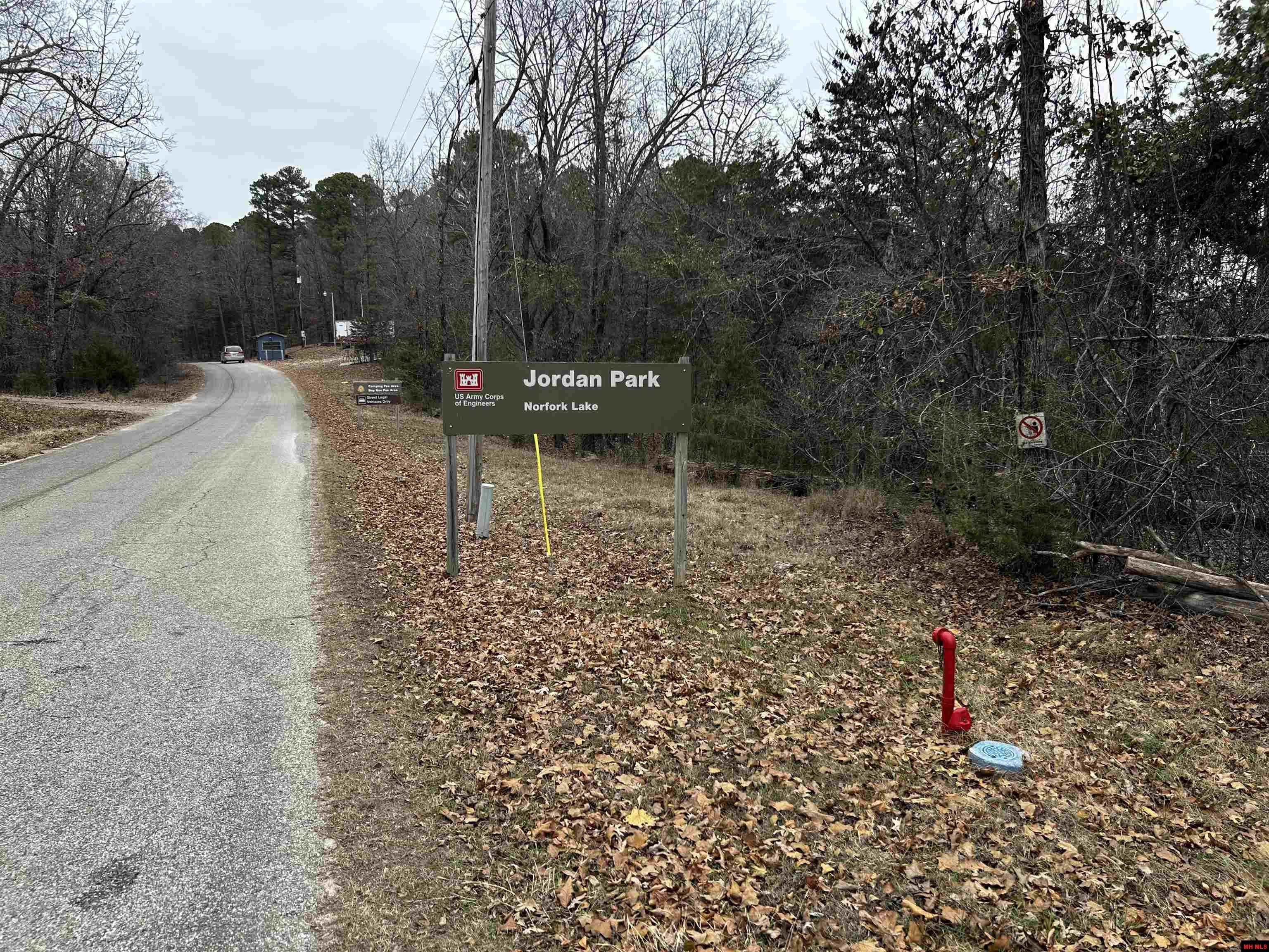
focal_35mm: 26
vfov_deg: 53.1
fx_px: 953
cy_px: 476
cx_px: 634
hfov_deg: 67.3
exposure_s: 1/446
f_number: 1.5
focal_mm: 5.7
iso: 50
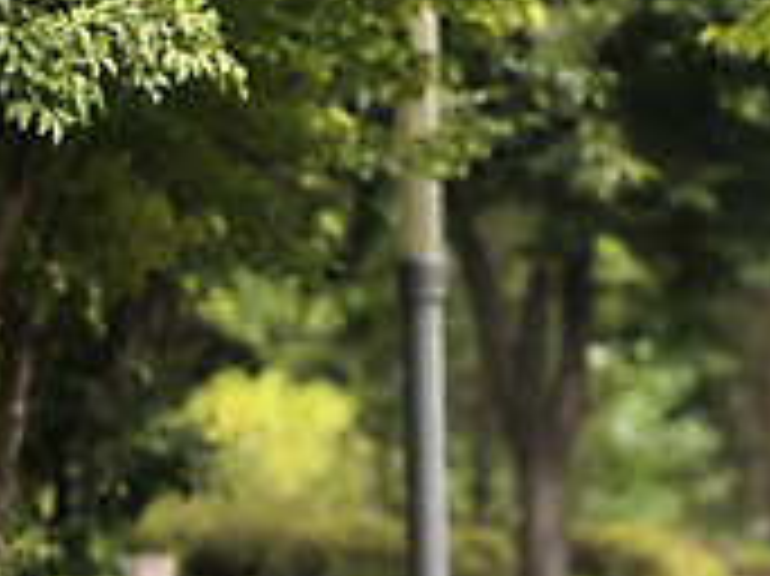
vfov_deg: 3.3
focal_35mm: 450
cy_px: 360
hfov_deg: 4.4
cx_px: 444
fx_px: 10003
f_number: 2.8
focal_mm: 200
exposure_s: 1/320
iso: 200
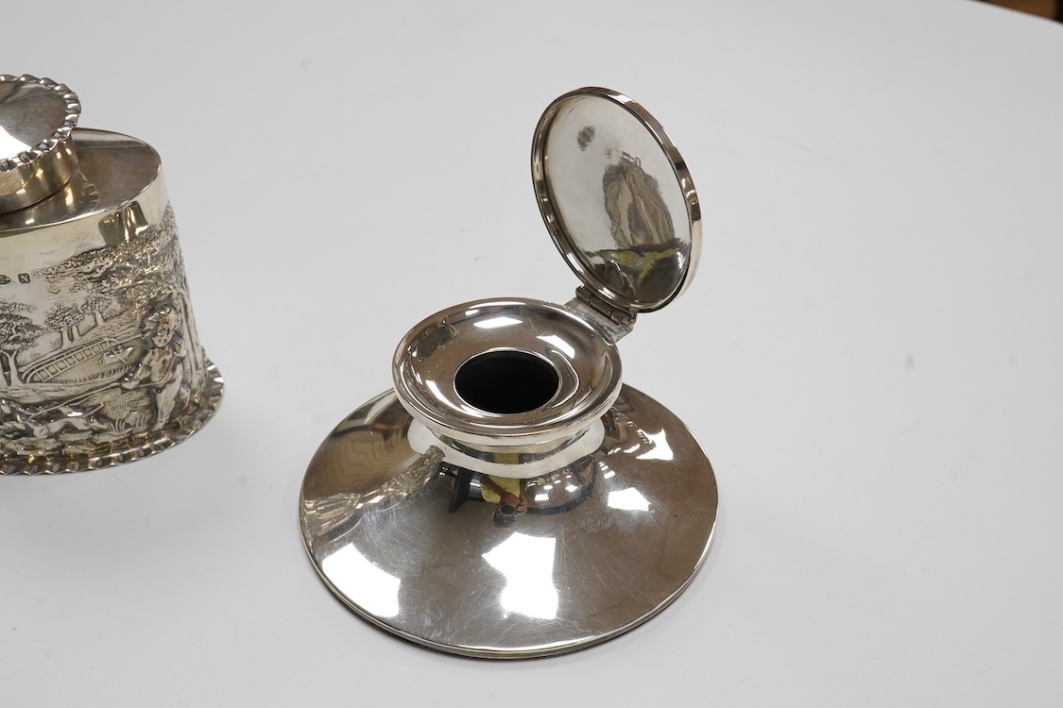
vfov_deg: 29.9
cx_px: 532
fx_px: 1329
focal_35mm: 45
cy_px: 354
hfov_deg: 43.6
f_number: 22
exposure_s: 1/100
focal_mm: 30
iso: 2500
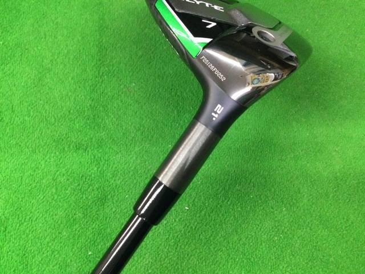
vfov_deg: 45.4
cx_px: 182
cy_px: 137
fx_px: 327
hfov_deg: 58.4
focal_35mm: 31
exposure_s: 1/30
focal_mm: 3.3
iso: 200
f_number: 2.4
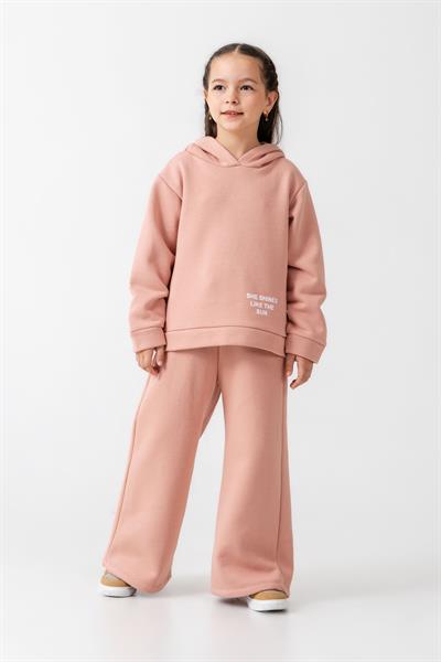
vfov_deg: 25.7
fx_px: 1452
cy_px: 331
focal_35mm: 79
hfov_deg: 17.3
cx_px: 220
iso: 160
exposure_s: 1/125
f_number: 7.1
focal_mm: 79
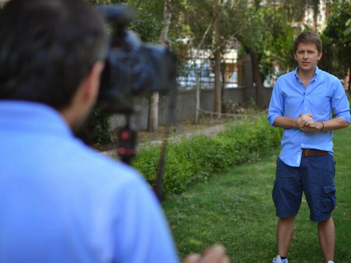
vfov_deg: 22.7
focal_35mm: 65
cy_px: 119
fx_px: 655
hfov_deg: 30.0
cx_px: 161
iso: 100
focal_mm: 35
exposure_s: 1/1000
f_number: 1.8
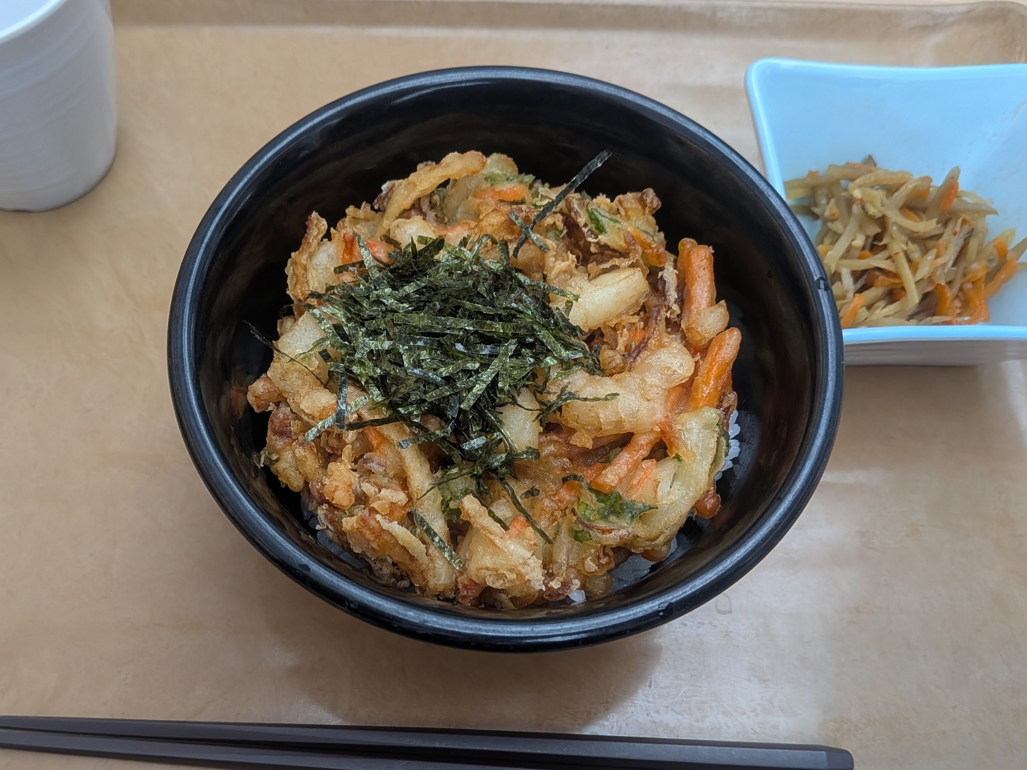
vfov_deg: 56.8
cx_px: 514
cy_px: 385
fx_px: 712
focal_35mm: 24
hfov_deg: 71.6
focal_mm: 4.53
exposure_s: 1/120
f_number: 1.7
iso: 266
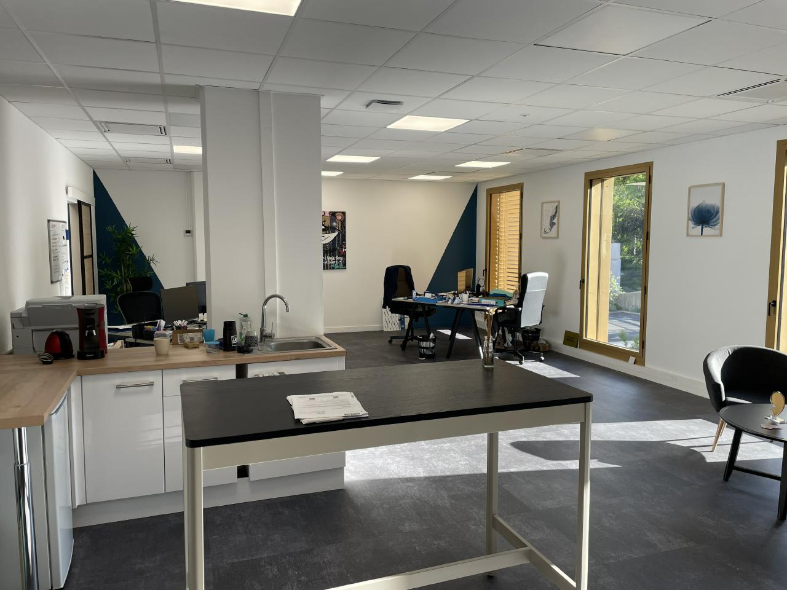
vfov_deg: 53.1
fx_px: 591
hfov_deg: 67.3
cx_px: 394
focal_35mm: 26
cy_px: 295
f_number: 1.6
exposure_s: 1/211
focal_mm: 4.2
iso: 32
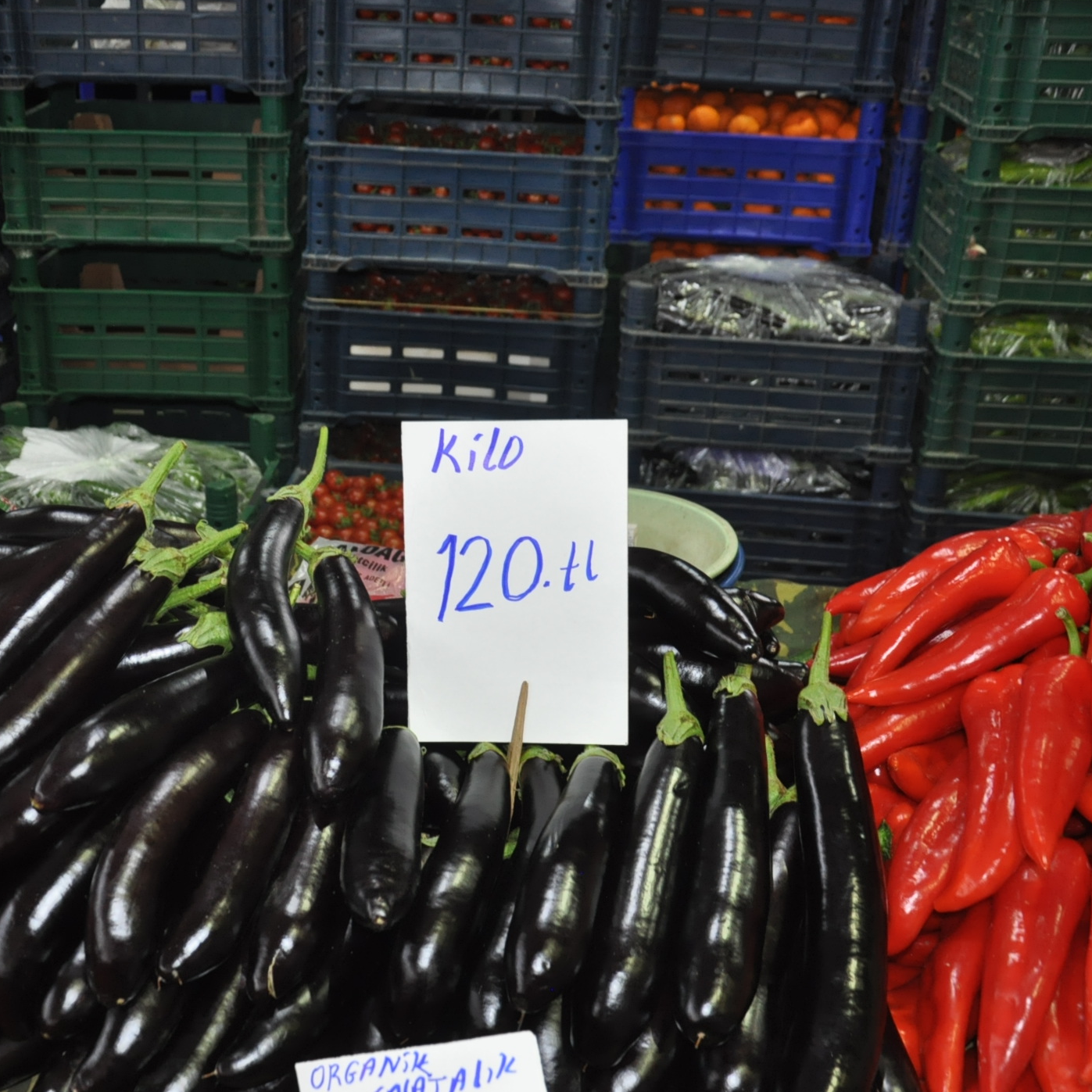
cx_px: 403
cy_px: 539
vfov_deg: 39.2
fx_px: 1535
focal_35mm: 43
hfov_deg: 38.9
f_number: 3.8
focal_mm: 22
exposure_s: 1/60
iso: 800
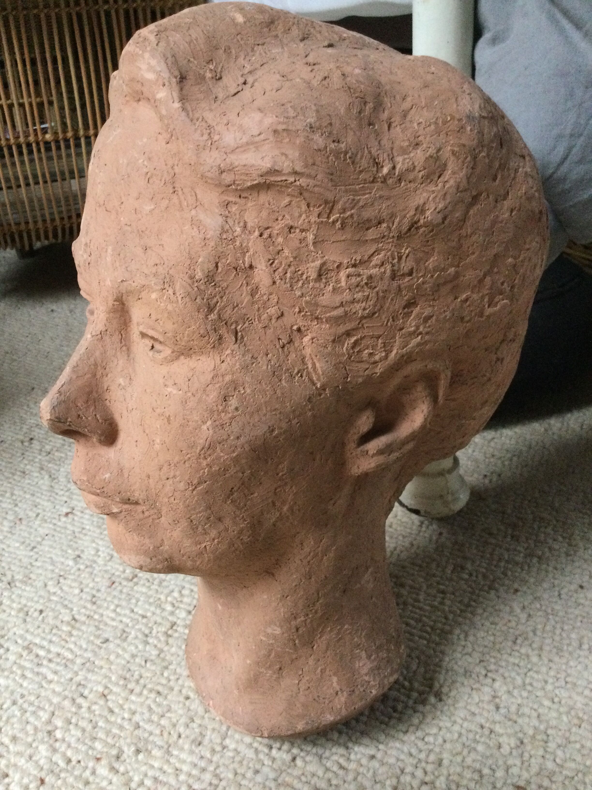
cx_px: 296
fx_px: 707
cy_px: 395
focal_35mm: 31
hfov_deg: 45.4
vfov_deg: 58.4
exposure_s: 1/33
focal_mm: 3.3
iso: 250
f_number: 2.4
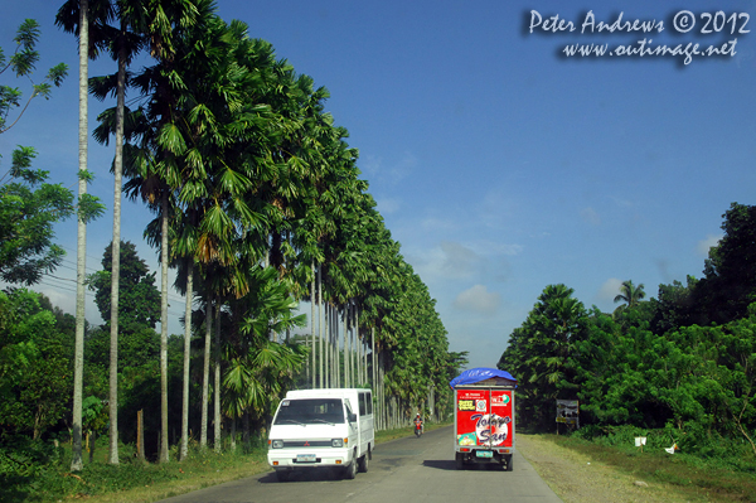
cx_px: 378
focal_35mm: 38
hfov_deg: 51.3
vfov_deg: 35.4
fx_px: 787
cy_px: 252
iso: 400
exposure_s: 1/500
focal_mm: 25
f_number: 10
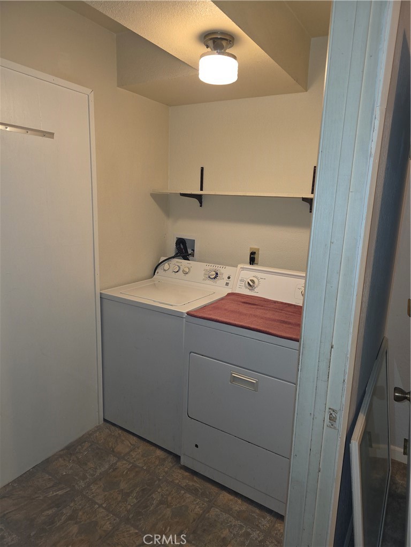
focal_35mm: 23
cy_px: 274
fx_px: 364
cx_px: 206
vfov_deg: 73.9
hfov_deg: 58.9
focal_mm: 6.3
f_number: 1.7
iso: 125
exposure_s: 1/60
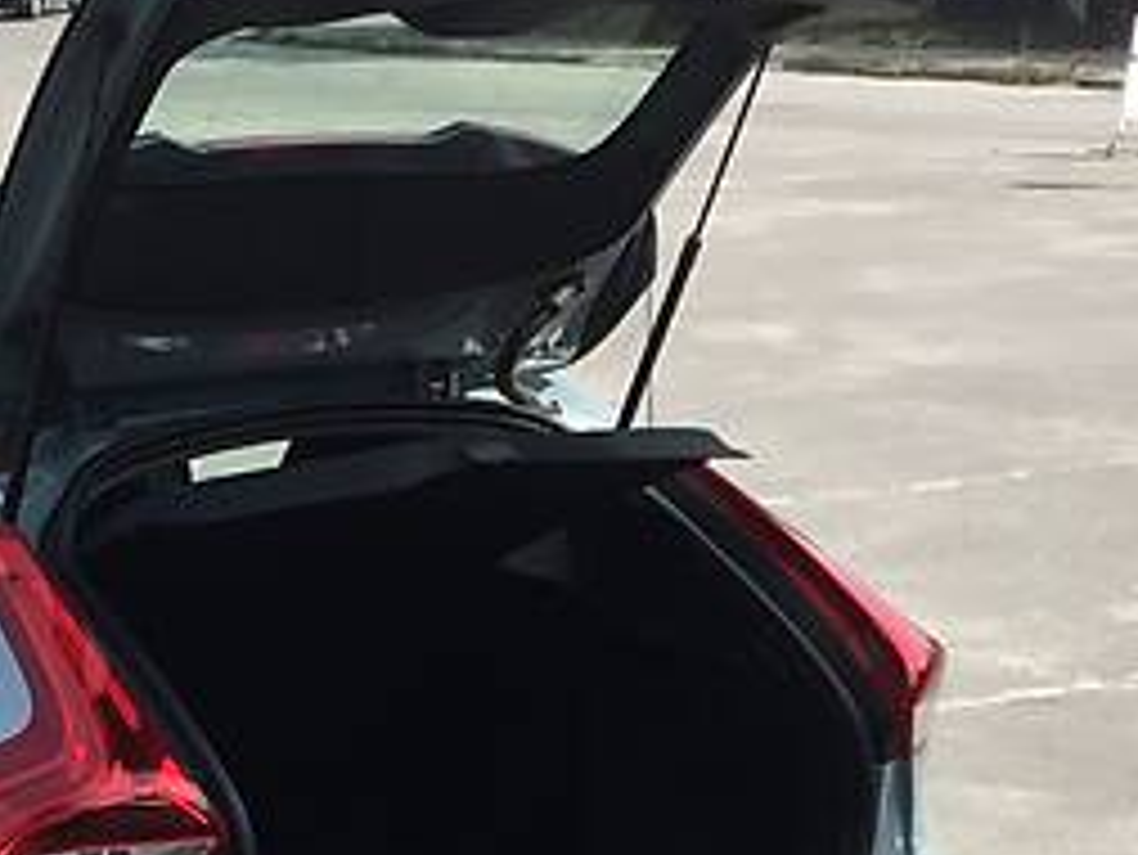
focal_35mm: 98
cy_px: 742
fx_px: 3223
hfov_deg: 19.4
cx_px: -9
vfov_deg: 15.0
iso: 25
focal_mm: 3.3
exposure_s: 1/867
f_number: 2.4
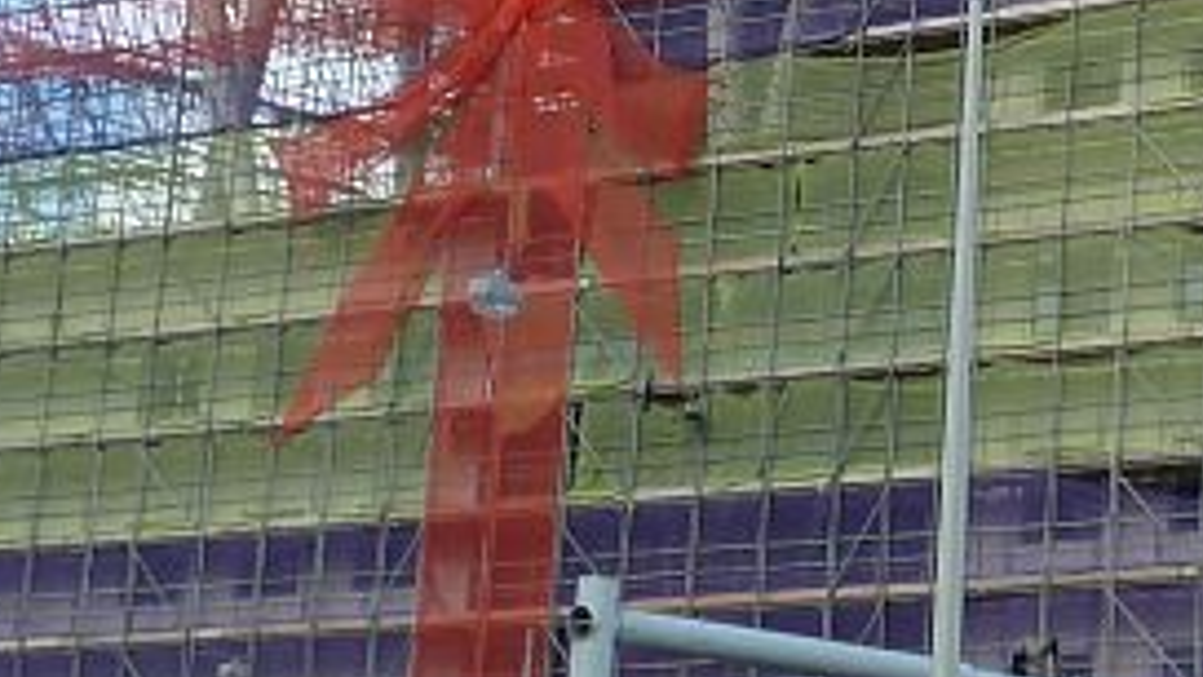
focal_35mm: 152
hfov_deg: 13.6
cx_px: 1557
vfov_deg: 7.9
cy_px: -186
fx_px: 4849
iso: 80
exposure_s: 1/125
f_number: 4
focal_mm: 6.1
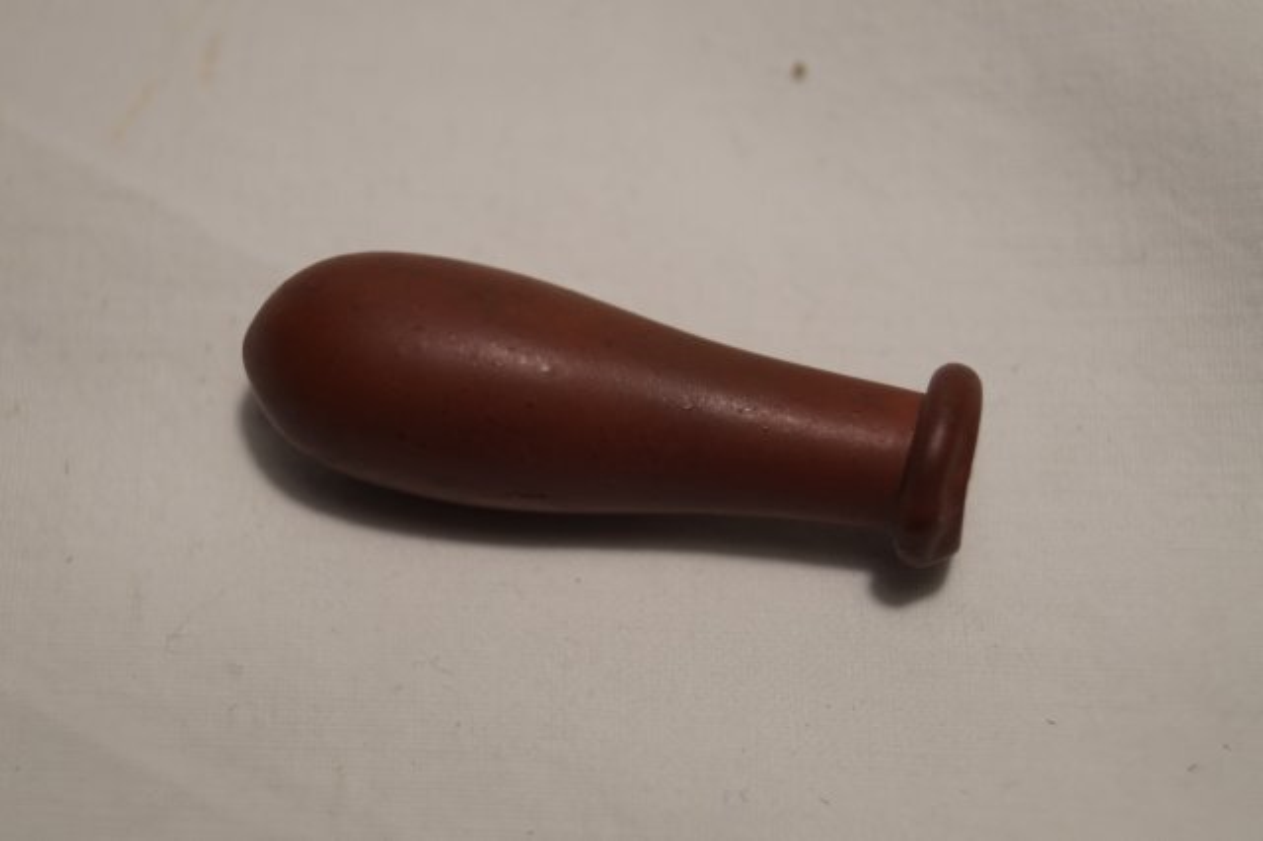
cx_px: 632
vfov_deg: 16.5
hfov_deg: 24.6
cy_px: 420
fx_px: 2893
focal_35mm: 82
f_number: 5.6
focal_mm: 55
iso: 1000
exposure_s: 1/100
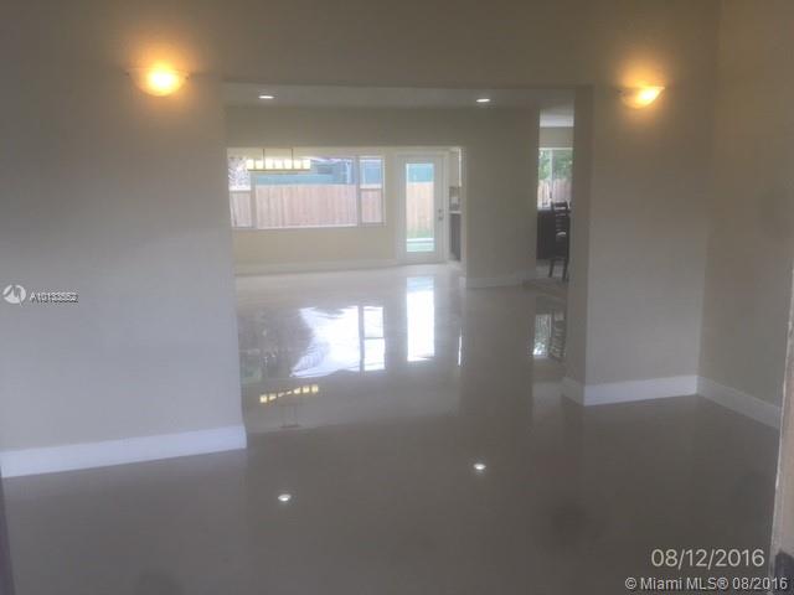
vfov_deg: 48.2
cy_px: 298
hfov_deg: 61.7
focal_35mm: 29
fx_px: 665
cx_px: 397
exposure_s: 1/120
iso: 40
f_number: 2.2
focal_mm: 4.15
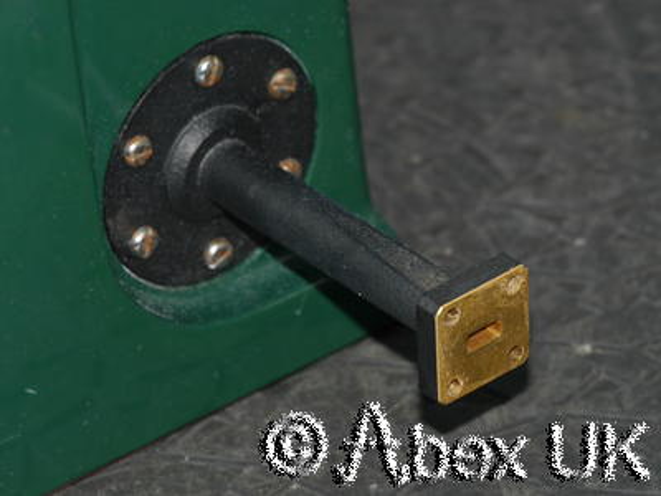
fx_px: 5347
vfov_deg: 5.3
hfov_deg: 7.1
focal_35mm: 280
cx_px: 330
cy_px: 248
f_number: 11
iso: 400
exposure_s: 1/60
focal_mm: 140
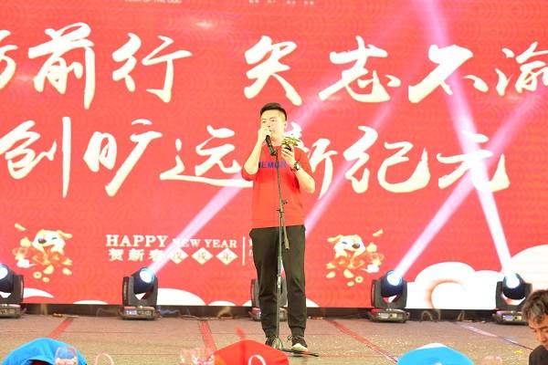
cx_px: 274
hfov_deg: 23.9
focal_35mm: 85
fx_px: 1294
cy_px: 182
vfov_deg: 16.1
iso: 1000
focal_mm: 85
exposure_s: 1/250
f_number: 3.2
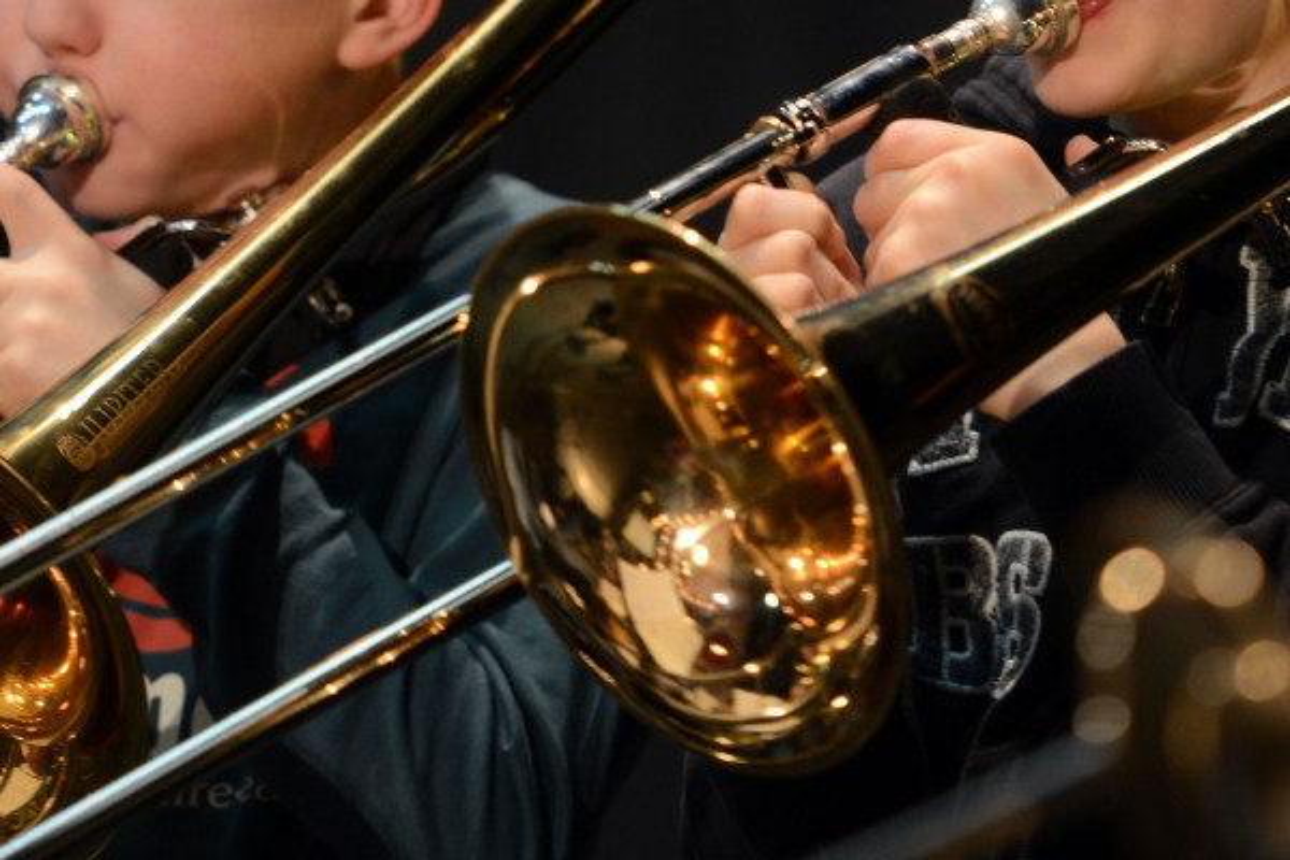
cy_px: 430
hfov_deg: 13.7
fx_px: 5375
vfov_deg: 9.1
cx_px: 645
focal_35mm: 150
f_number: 2.8
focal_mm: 150
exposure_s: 1/125
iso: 1000
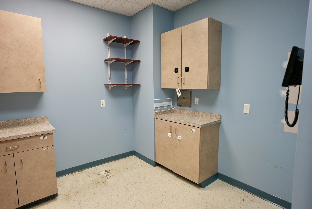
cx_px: 156
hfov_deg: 83.9
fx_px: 173
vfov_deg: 62.0
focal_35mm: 20
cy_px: 104
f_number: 4.5
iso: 800
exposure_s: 1/160
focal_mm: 20
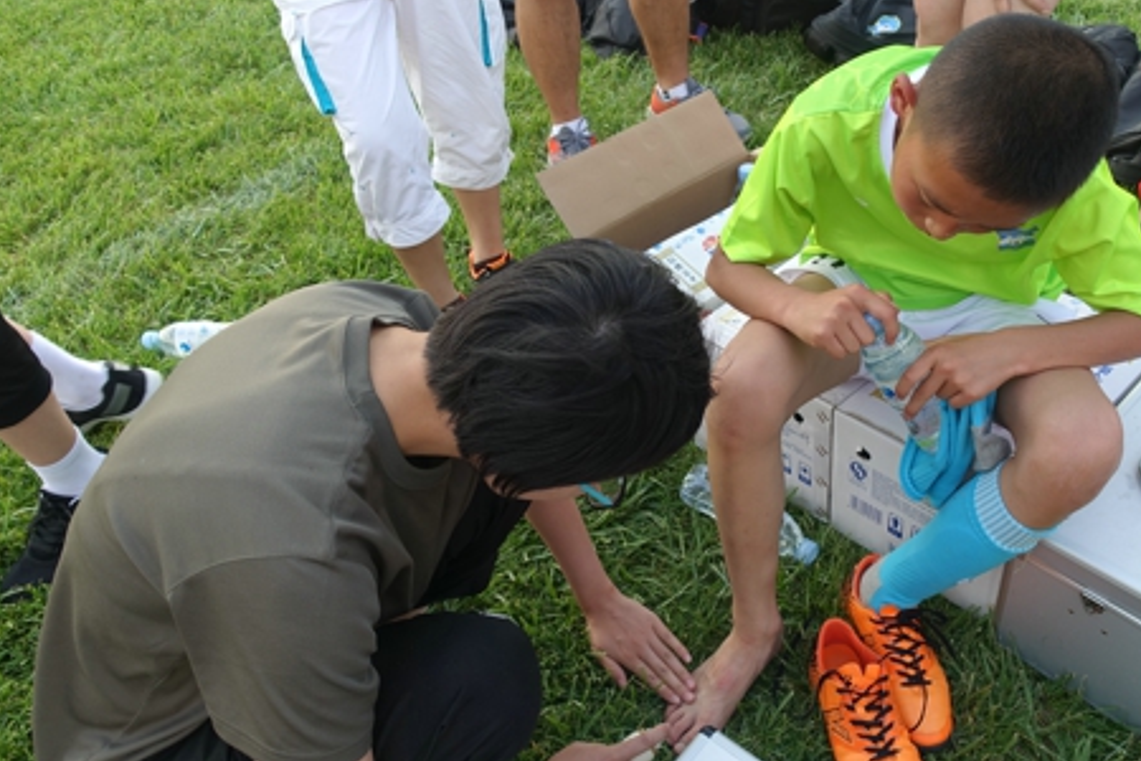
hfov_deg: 58.5
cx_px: 657
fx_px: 1014
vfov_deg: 41.1
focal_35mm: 32
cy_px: 375
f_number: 2.8
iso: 125
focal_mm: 8.8
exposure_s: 1/160
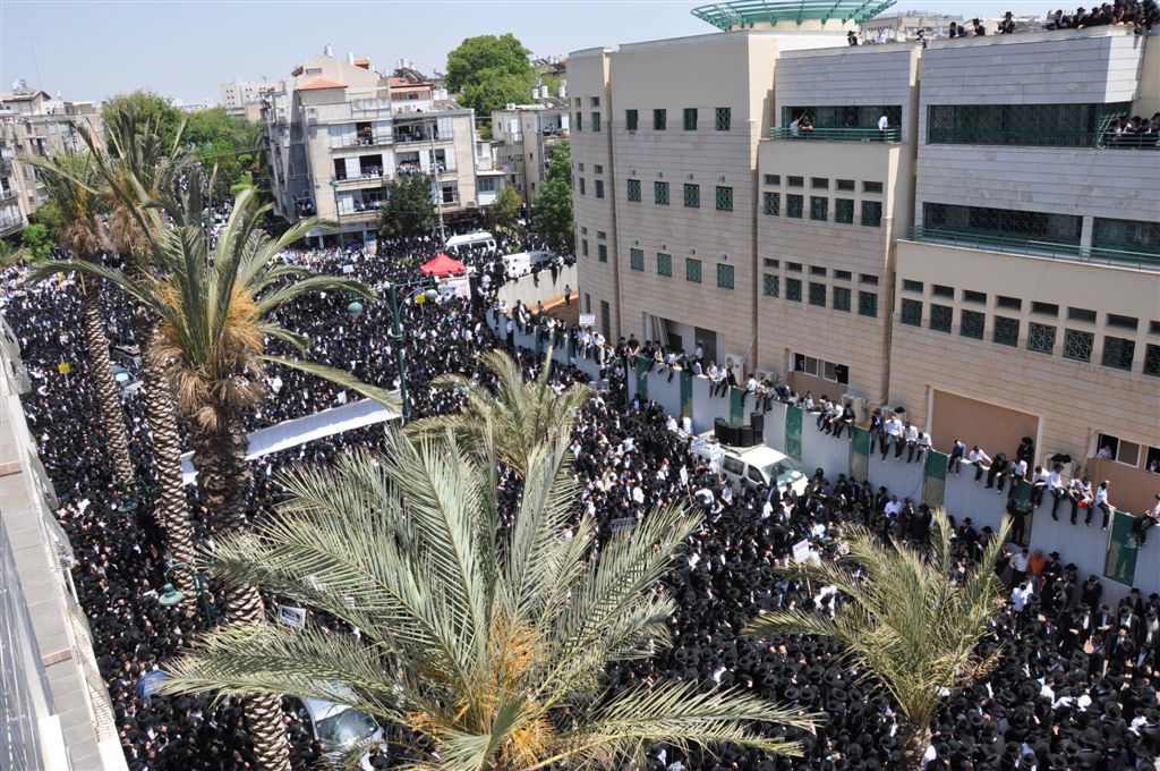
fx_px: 869
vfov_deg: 47.8
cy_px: 386
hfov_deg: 67.4
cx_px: 580
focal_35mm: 27
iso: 200
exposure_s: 1/320
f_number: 9
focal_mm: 18
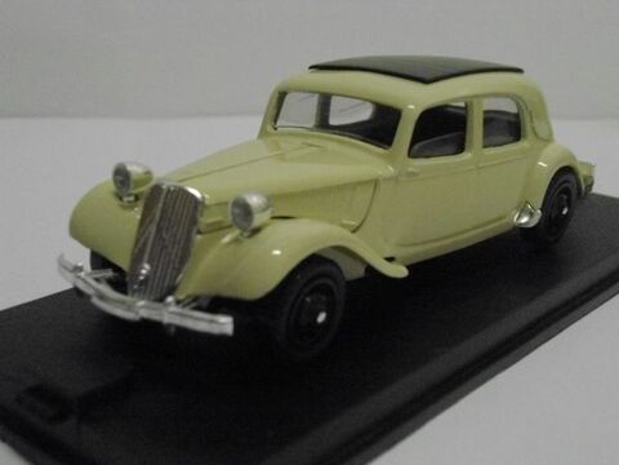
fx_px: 948
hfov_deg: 36.2
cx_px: 310
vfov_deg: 27.5
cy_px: 232
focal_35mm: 53
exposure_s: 1/160
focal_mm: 9.5
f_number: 3.9
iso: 1600
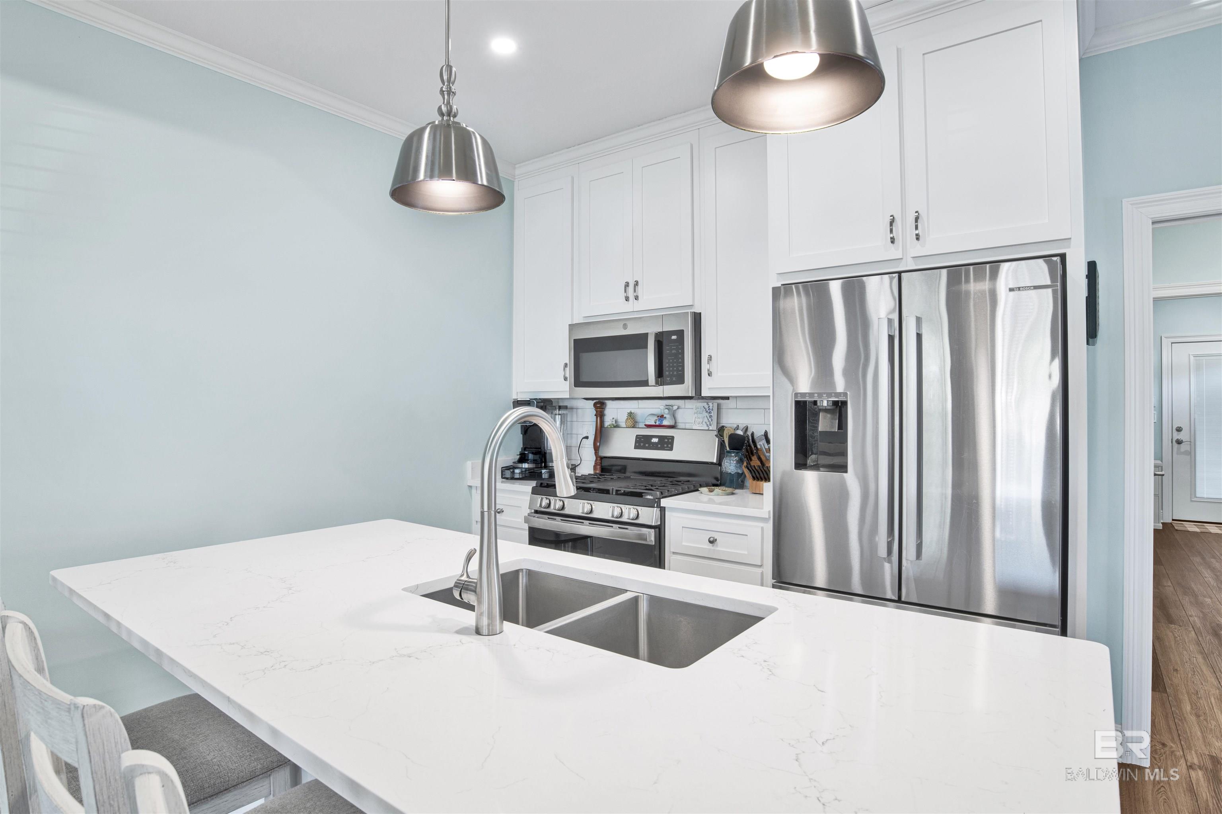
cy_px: 407
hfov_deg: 90.0
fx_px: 611
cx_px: 611
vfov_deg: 67.4
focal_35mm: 18
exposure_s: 1/10
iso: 200
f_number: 11
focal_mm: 18
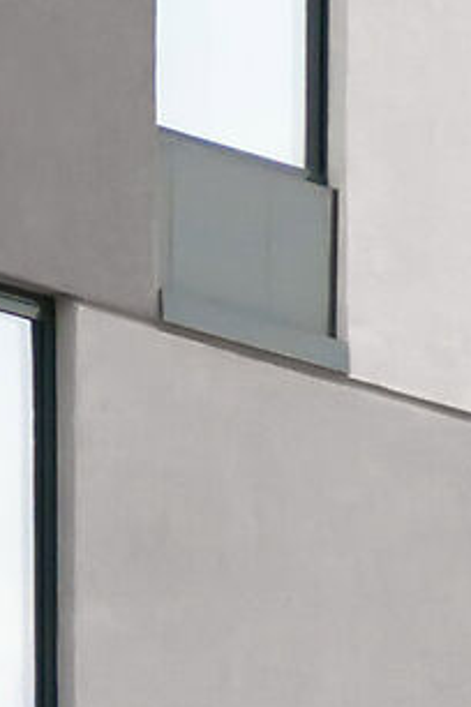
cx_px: 547
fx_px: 24214
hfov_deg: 1.1
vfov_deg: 1.7
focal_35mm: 1234
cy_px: 1439
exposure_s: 1/1600
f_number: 4.5
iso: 200
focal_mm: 105
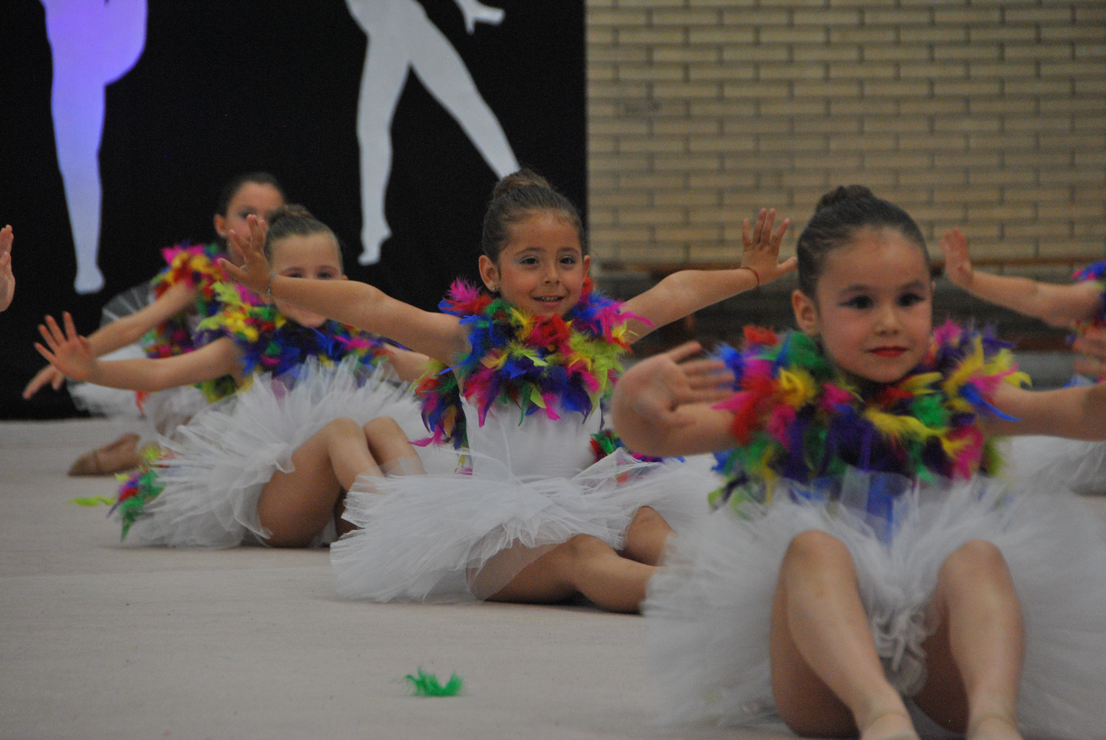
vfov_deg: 5.4
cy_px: 370
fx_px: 7844
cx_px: 553
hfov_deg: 8.1
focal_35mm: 255
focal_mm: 170
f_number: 6
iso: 800
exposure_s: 1/250
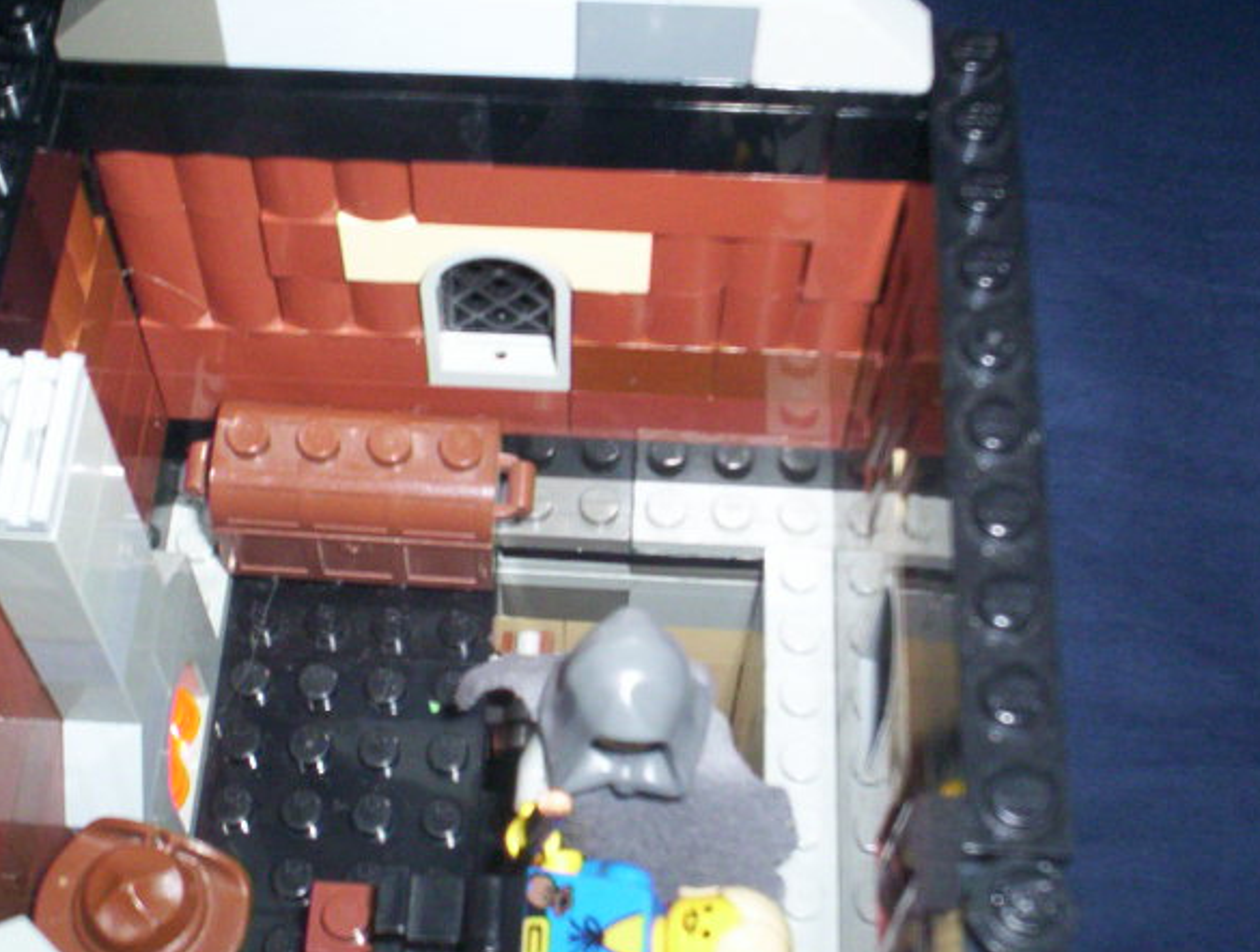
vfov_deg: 27.6
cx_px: 530
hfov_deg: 36.0
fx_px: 1934
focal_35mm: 53
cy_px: 536
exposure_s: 1/60
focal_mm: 4.99
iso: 140
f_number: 4.5
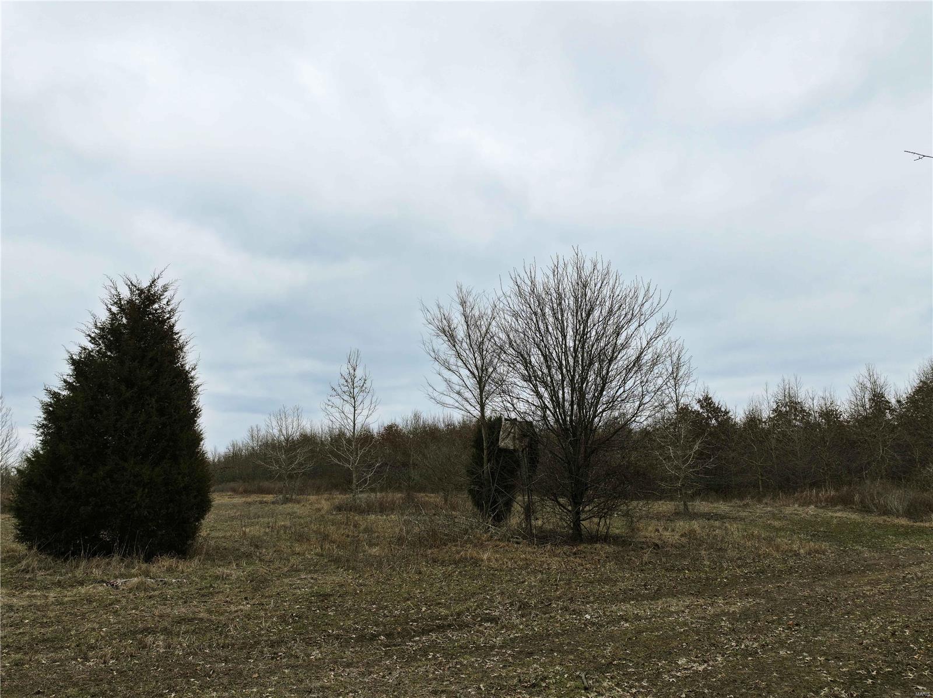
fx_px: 646
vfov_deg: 56.8
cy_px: 349
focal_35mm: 24
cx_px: 466
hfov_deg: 71.6
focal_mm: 12.29
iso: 120
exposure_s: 1/800
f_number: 2.8
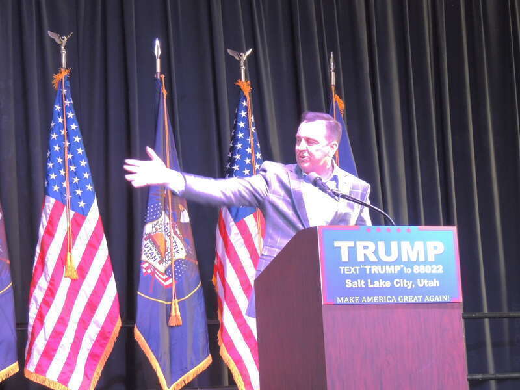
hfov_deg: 21.8
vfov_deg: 16.4
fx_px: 1352
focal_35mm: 90
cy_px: 195
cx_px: 260
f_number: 4.1
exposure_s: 1/30
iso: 800
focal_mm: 16
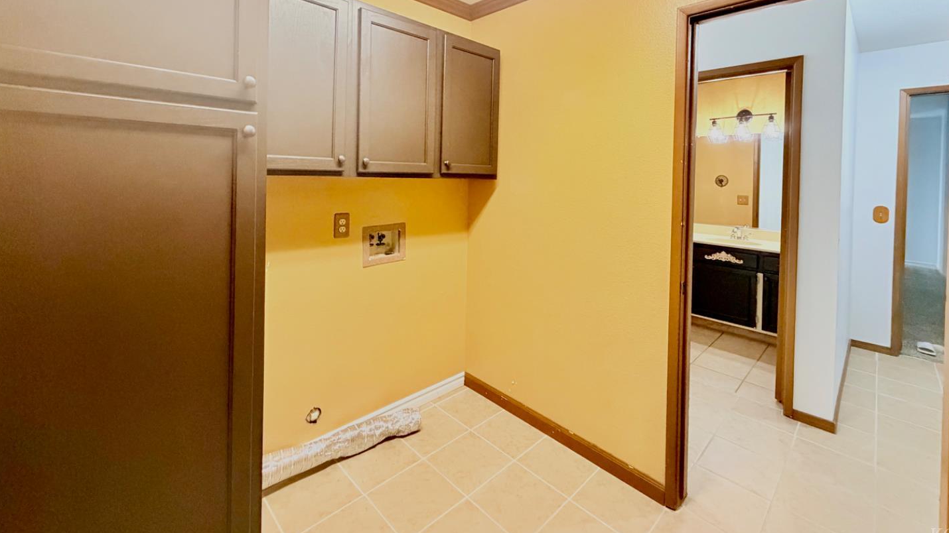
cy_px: 177
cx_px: 489
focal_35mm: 16
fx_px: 403
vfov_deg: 65.3
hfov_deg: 99.3
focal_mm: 2.22
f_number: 2.2
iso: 640
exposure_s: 1/60
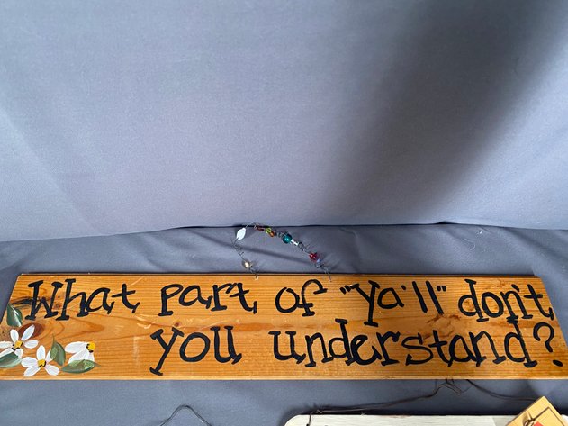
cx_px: 284
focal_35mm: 26
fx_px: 427
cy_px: 213
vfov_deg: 53.0
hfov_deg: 67.3
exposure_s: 1/59
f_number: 1.8
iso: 160
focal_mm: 4.25
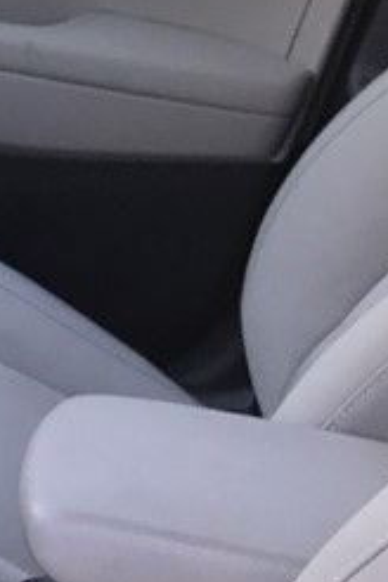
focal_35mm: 121
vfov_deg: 16.2
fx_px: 1956
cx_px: -738
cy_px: -144
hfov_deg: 9.3
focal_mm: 3.99
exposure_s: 1/120
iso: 25
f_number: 1.8
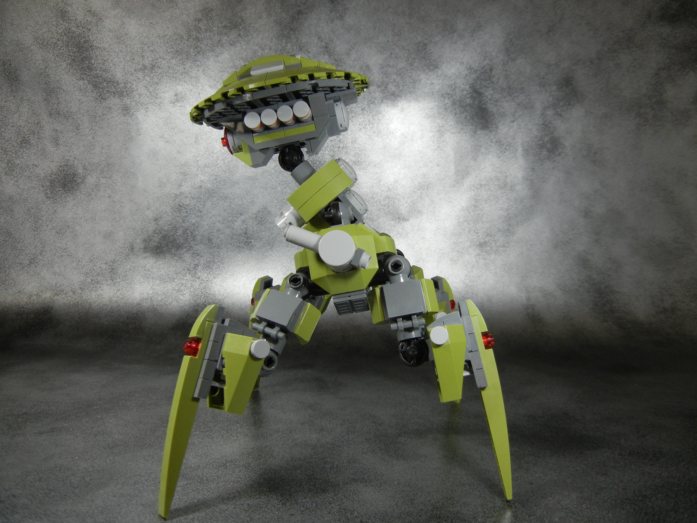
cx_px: 348
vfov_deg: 46.8
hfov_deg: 60.0
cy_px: 262
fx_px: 604
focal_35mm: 30
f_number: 3.5
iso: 400
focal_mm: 5.4
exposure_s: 1/85.5
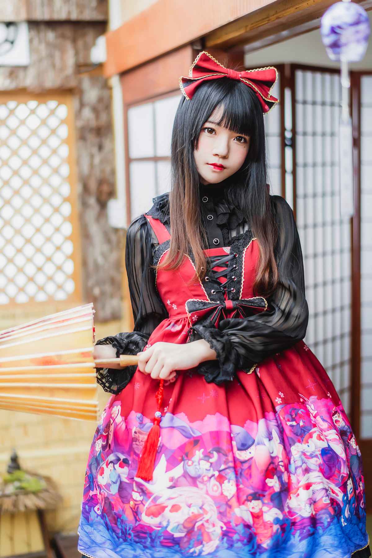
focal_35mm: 58
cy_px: 279
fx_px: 900
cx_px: 186
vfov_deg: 34.5
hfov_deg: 23.4
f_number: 1.6
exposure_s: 1/640
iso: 640
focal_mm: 58
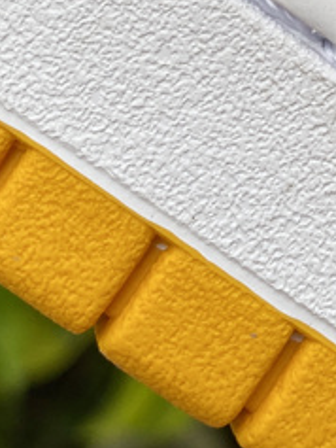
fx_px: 1396
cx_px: 449
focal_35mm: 108
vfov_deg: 17.1
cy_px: -136
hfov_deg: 13.2
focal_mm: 4.25
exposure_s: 1/268
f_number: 1.8
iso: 32
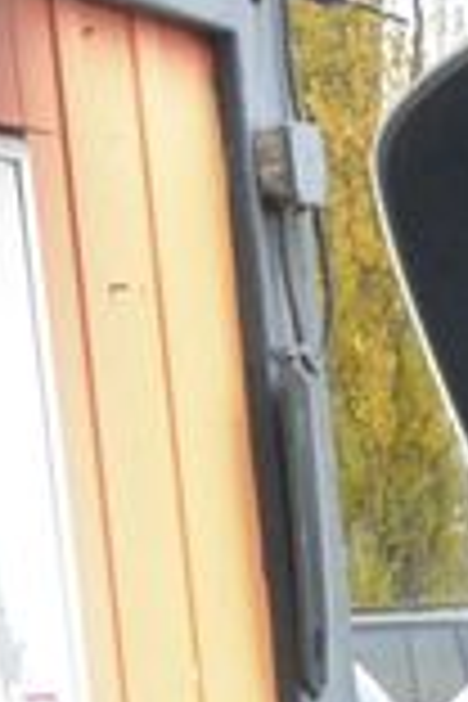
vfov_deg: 10.2
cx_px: 1827
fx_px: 3705
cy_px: 1280
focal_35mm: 190
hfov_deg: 6.1
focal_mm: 11
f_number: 3.5
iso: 800
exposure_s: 1/60
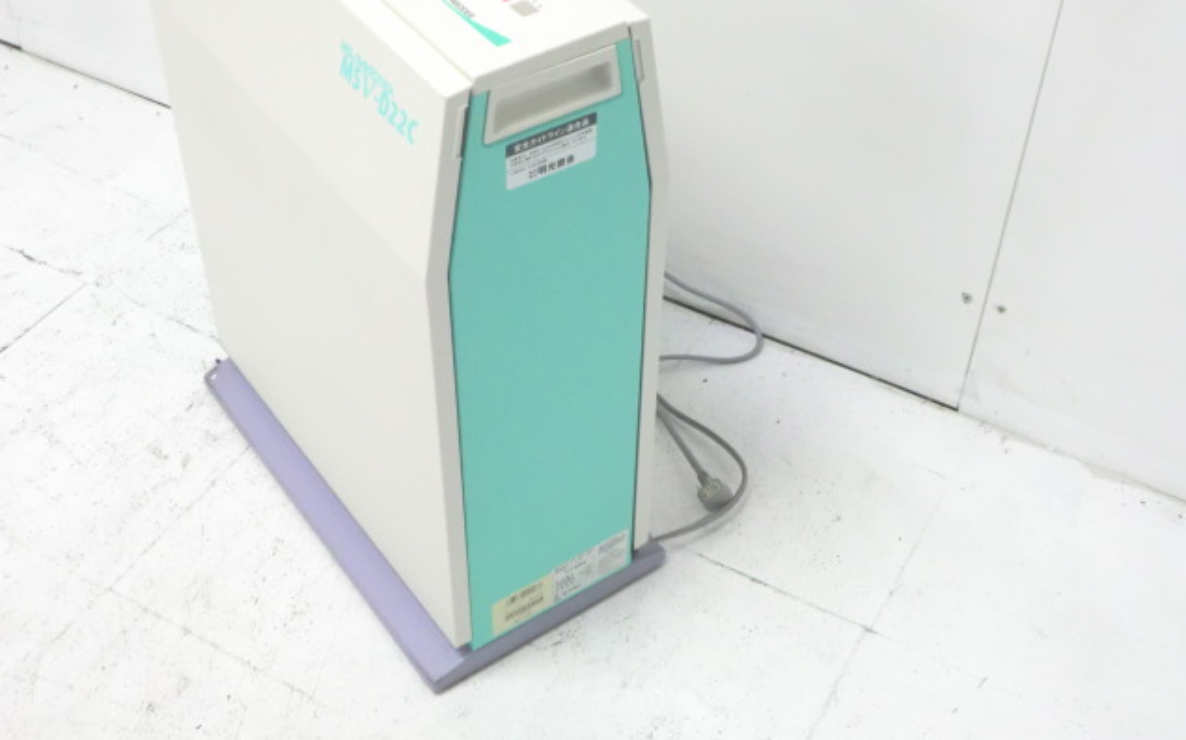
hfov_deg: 41.8
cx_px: 591
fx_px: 1551
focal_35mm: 48
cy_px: 345
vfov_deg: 26.8
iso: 800
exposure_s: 1/40
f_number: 4.3
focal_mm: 8.2
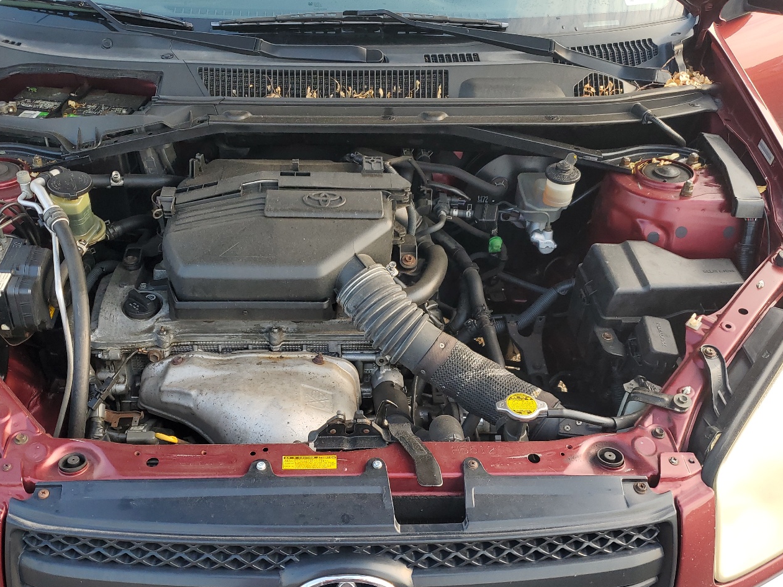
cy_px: 329
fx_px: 746
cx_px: 336
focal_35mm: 33
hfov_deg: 55.2
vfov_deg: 42.8
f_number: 1.5
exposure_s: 1/333
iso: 50
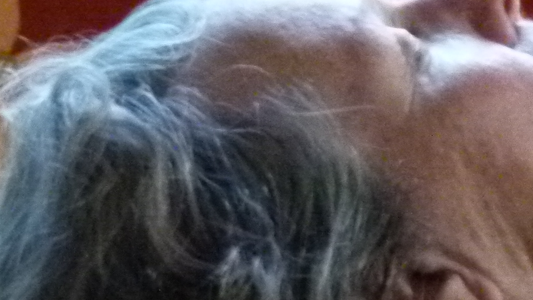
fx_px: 23743
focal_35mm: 1680
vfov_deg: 0.7
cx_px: 393
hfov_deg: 1.3
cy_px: -97
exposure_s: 1/8
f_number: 4.8
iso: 800
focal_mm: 98.1
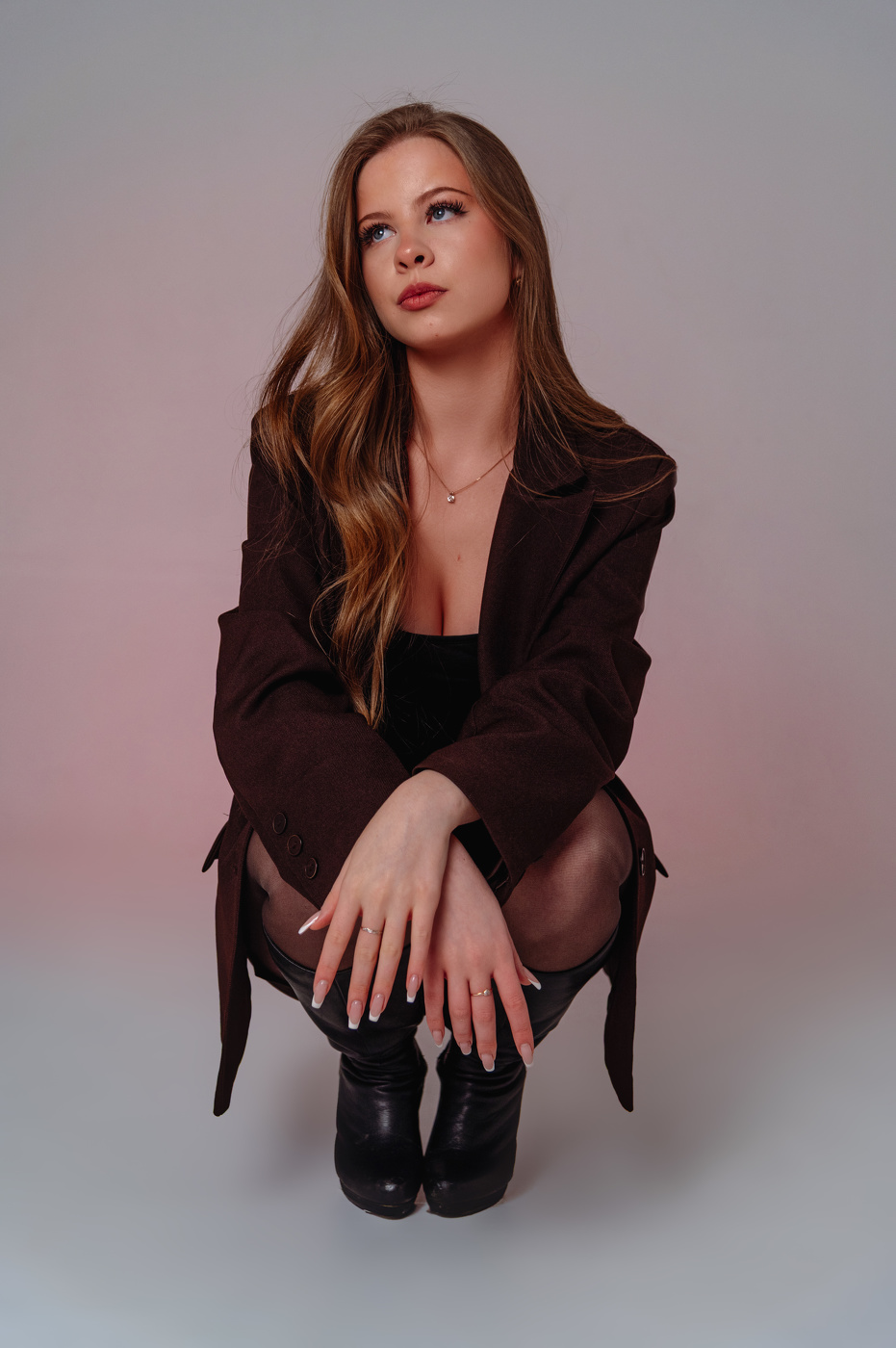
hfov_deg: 26.9
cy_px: 674
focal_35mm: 50
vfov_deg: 39.6
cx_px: 448
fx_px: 1870
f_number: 4
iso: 160
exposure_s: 1/250
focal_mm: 50
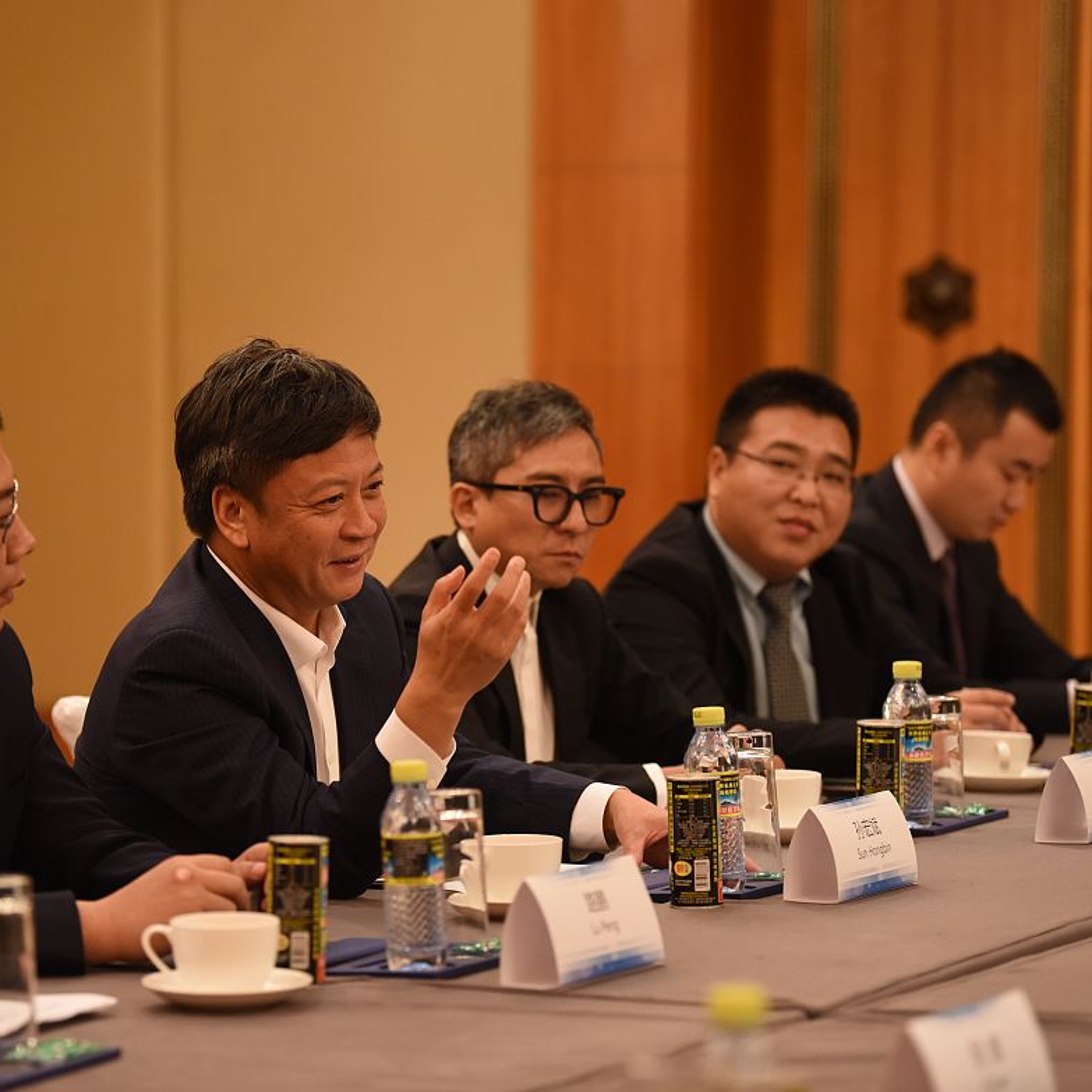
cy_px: 536
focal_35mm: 146
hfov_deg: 11.9
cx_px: 333
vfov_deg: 12.0
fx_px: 5211
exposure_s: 1/160
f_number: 2.8
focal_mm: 112
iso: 2000
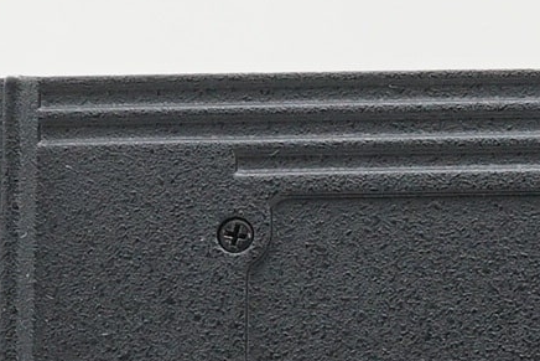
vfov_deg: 6.8
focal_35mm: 194
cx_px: 789
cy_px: 796
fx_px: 2911
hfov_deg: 10.3
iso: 800
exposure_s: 1/20
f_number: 16
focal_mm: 29
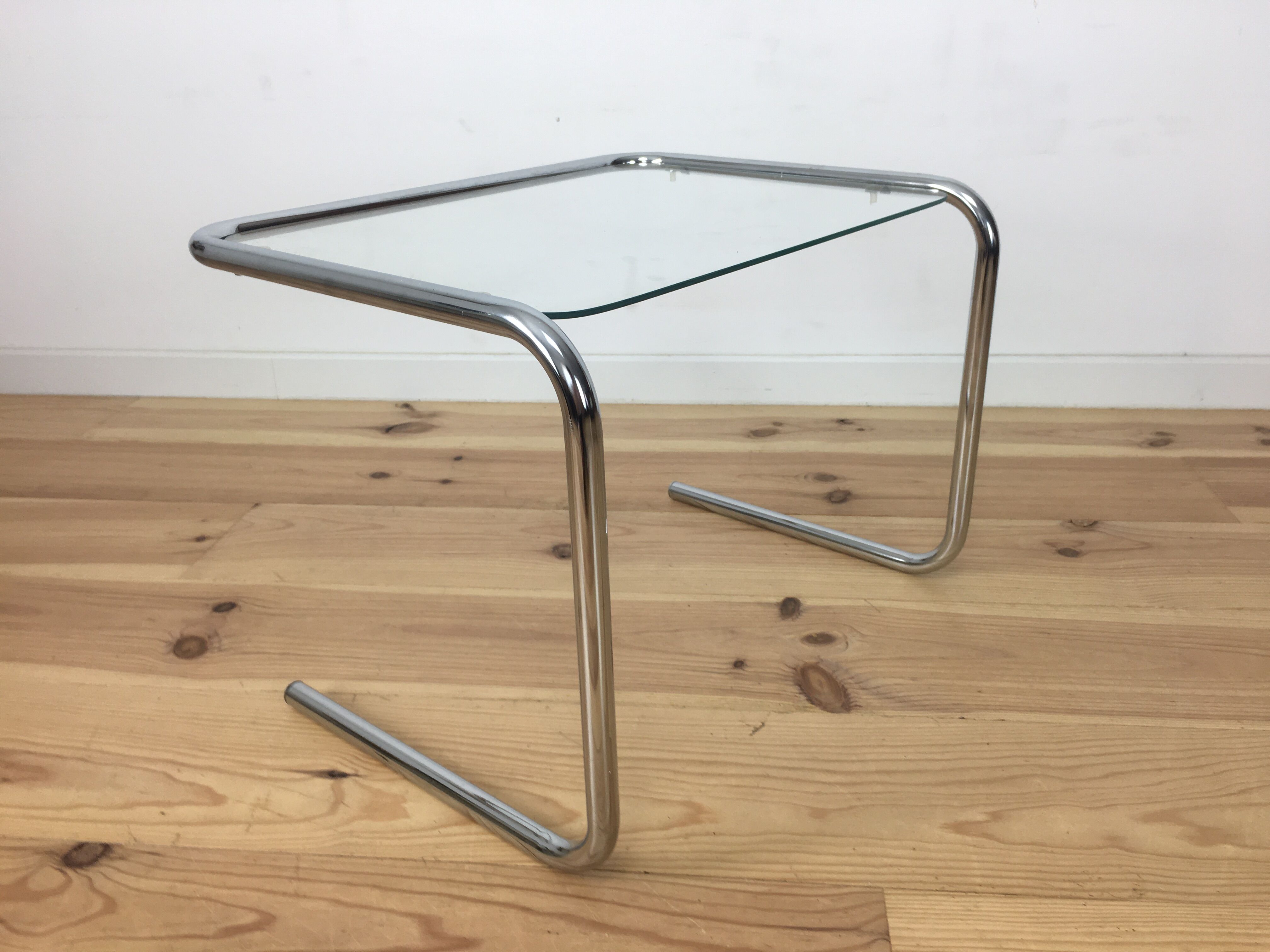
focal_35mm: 29
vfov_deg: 48.2
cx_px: 635
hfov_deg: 61.7
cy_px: 476
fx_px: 1064
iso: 32
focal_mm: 4.15
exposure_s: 1/50
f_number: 2.2
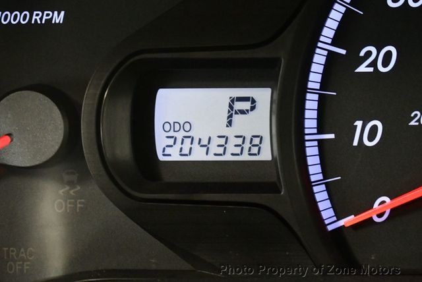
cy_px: 141
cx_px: 211
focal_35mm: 110
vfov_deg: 12.5
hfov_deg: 18.6
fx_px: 1291
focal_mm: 55
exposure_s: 1/60
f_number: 5.6
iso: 7200
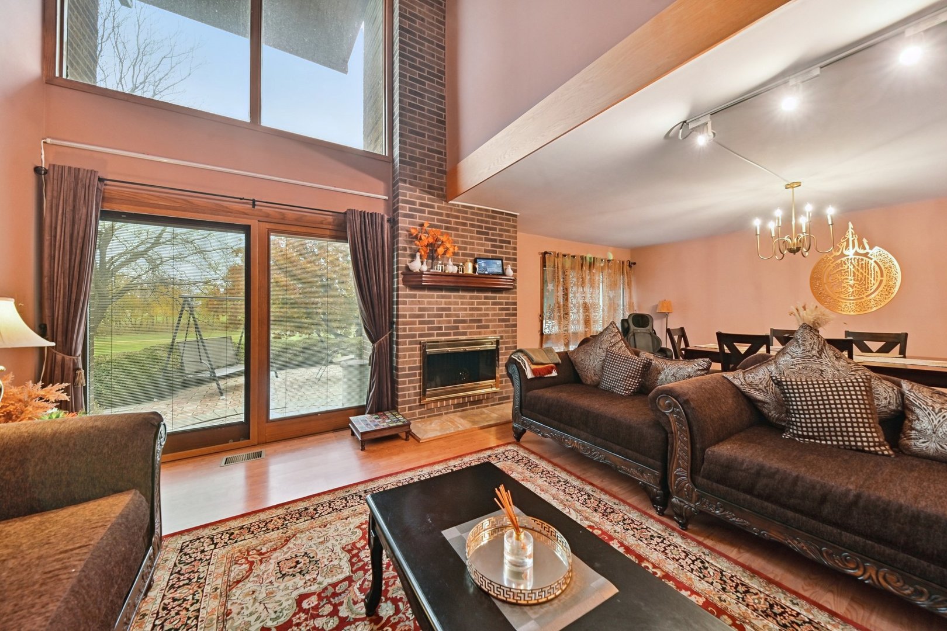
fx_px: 316
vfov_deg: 90.0
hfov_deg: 112.6
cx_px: 474
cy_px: 316
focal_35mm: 12
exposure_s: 1/10
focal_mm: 12
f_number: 8
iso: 320
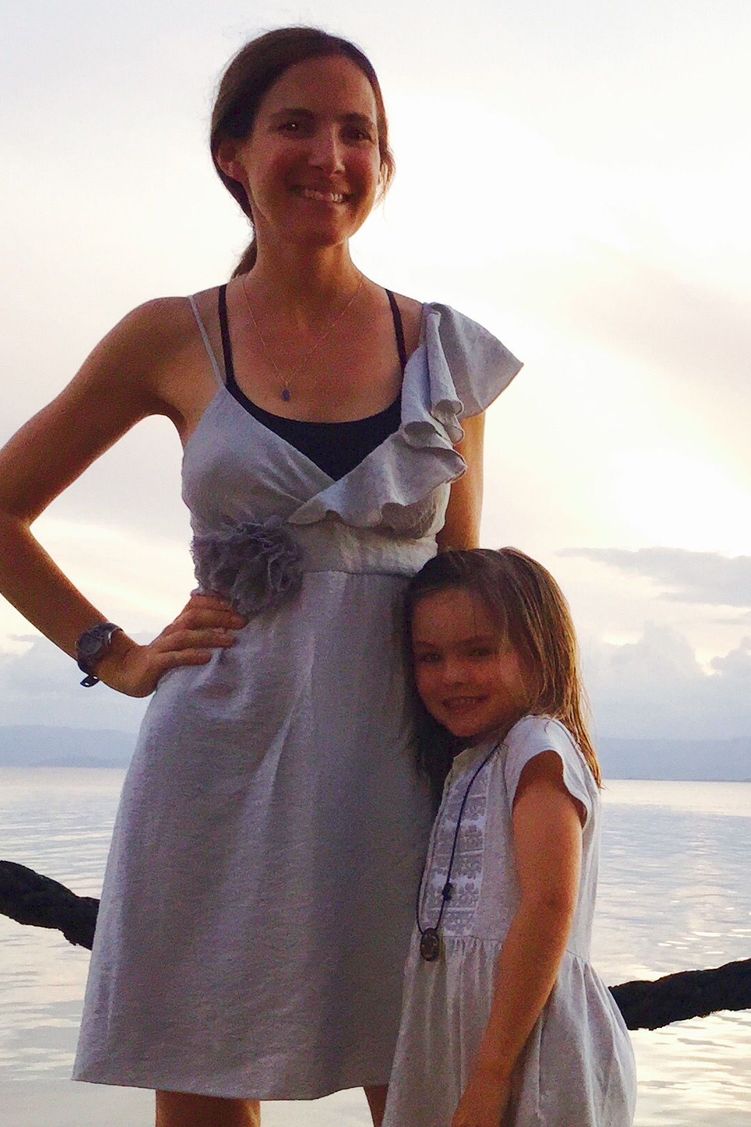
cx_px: 731
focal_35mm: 61
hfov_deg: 21.6
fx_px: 1909
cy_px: 798
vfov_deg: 32.5
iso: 40
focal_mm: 4.15
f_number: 2.2
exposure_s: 1/120
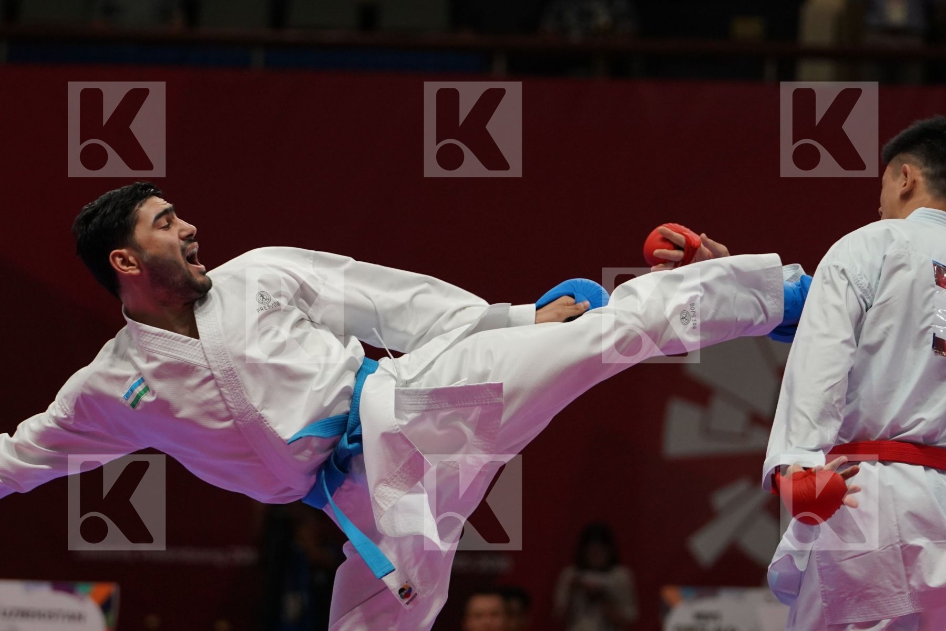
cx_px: 473
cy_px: 316
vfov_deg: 5.3
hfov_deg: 8.0
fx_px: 6779
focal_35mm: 258
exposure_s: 1/1000
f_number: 4
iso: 2000
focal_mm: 172
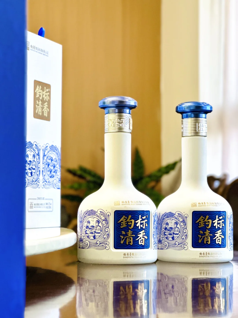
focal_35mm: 77
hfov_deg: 19.1
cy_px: 159
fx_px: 706
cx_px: 119
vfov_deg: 25.3
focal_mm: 9
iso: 200
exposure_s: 1/100
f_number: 2.8
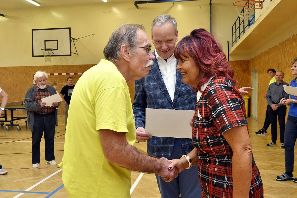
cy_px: 99
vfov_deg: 36.9
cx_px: 148
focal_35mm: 36
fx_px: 297
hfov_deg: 53.1
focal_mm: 24
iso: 1000
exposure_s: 1/100
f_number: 5.6
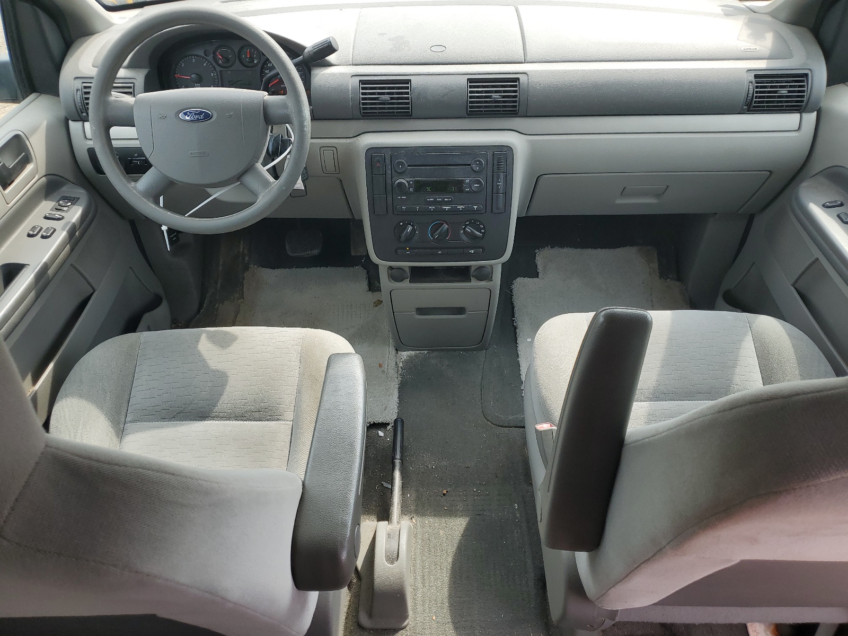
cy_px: 318
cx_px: 424
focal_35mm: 26
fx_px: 637
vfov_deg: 53.1
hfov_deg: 67.3
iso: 50
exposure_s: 1/476
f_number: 1.5
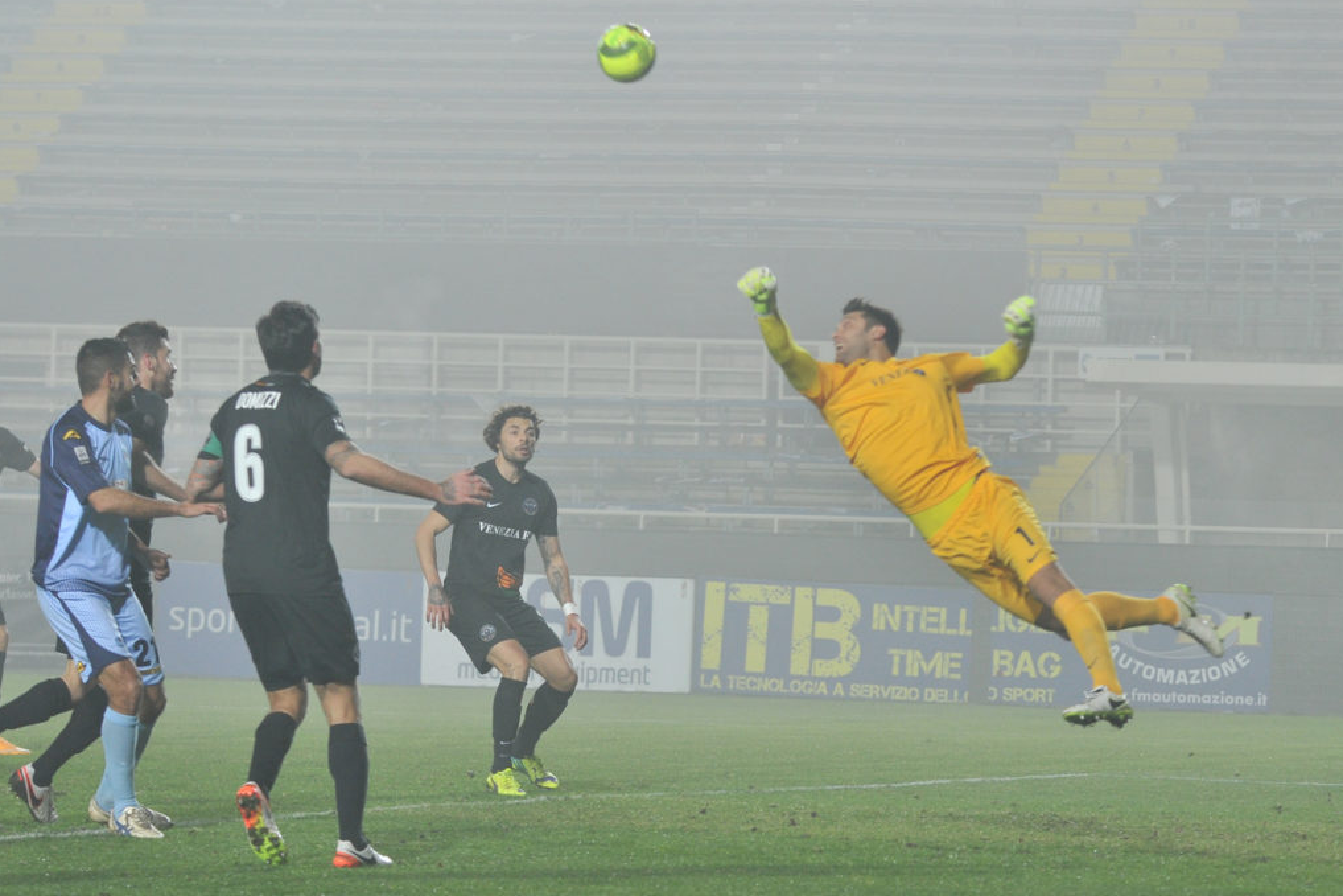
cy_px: 449
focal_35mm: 151
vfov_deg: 9.1
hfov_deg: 13.6
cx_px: 673
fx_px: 5633
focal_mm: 100
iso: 400
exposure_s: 1/500
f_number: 3.5
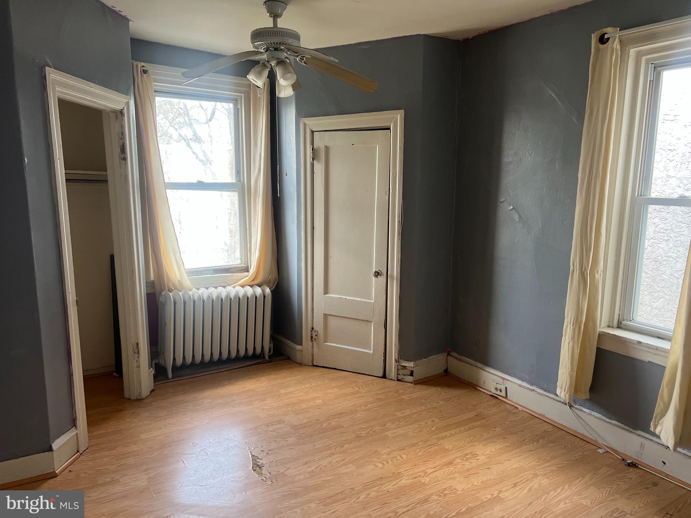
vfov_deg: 53.1
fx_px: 519
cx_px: 346
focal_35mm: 26
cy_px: 259
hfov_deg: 67.3
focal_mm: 5.7
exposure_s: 1/100
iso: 125
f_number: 1.5
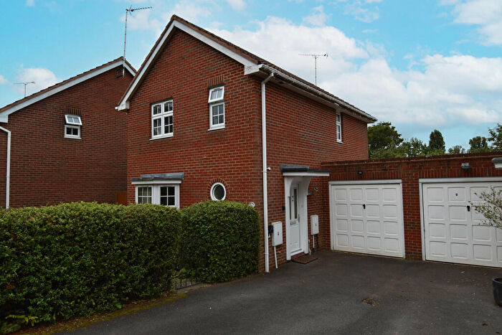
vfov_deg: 56.2
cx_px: 251
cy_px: 168
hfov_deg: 77.3
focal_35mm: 22
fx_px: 314
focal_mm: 15
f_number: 9
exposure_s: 1/200
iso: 100
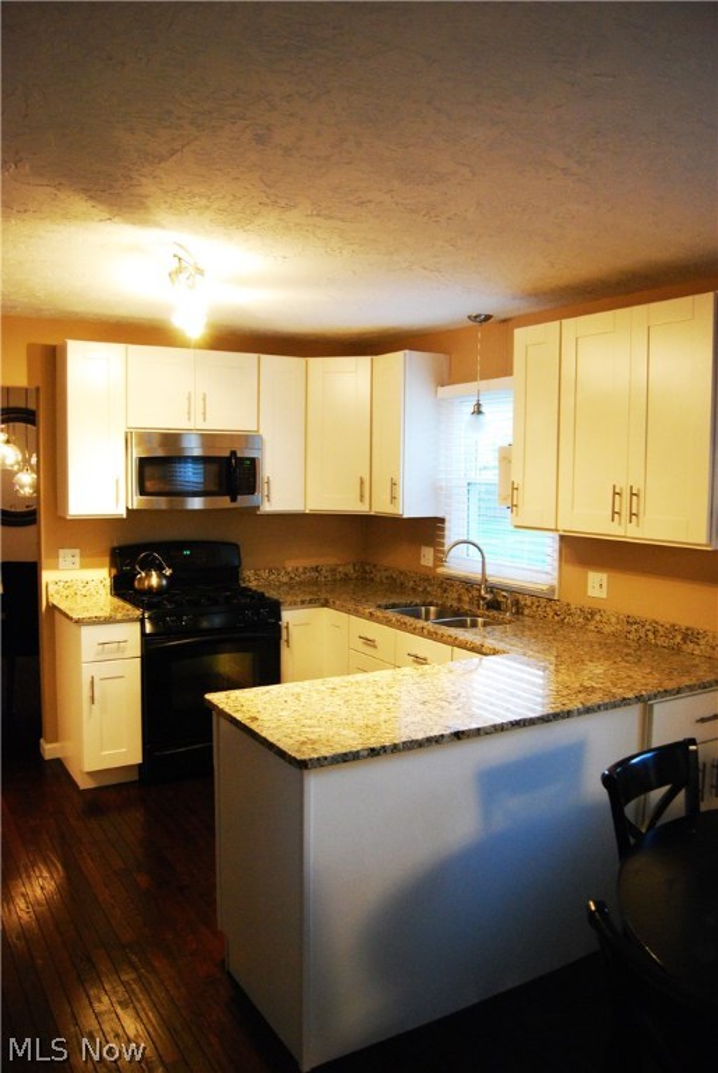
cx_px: 359
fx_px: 806
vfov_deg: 67.3
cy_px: 536
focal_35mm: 27
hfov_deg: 48.0
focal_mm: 18
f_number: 3.5
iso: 1100
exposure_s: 1/30
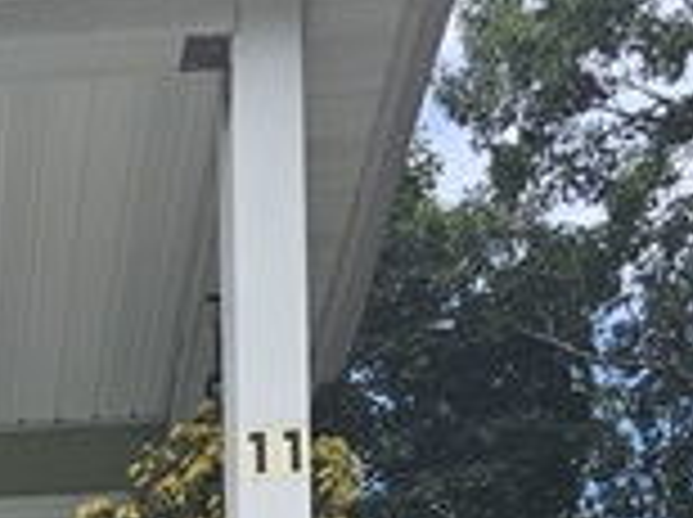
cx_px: -234
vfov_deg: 9.3
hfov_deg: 16.2
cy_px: 1680
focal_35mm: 115
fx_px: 2299
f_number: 1.7
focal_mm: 6.3
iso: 16
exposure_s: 1/481
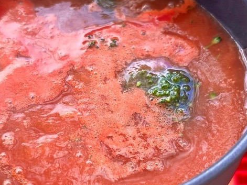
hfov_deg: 36.0
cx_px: 92
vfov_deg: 27.4
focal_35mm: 53
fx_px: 378
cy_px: 117
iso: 32
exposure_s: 1/151
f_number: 1.6
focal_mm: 5.1
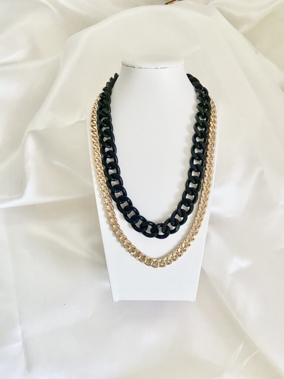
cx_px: 142
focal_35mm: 26
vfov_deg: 67.3
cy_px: 190
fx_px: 284
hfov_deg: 53.1
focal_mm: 4.25
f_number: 1.8
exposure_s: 1/60
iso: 400
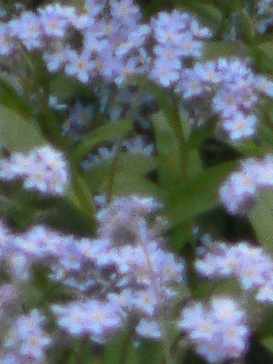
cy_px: -289
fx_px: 13491
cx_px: 330
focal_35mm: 1283
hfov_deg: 1.2
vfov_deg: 1.5
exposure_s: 1/50
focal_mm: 33.5
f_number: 3.3
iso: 100
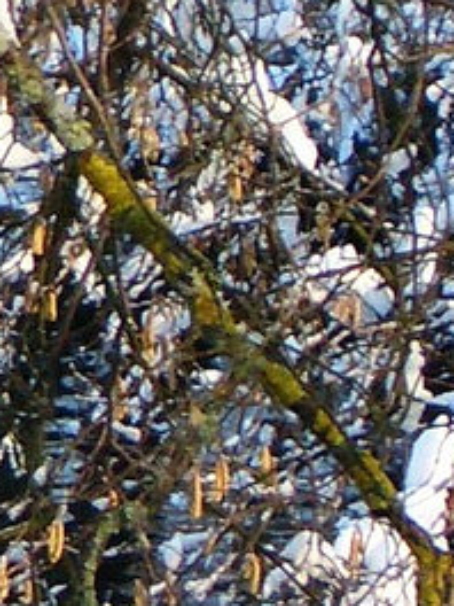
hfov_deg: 2.8
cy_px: -9
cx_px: -853
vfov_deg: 3.7
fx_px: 9321
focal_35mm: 533
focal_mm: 14.6
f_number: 4.4
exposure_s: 1/80
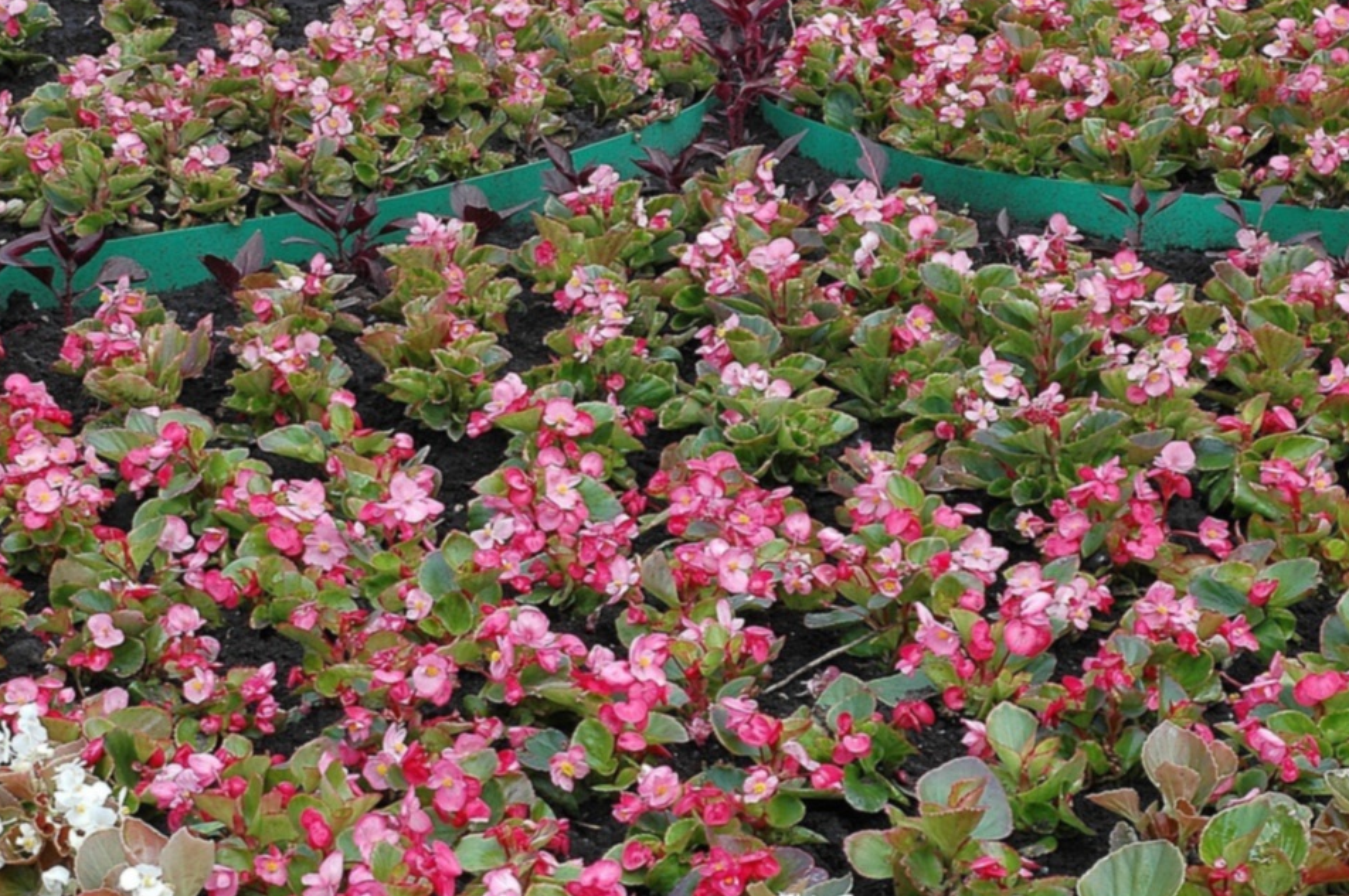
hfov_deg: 16.3
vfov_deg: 10.9
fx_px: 4717
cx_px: 767
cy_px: 350
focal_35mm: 126
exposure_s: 1/30
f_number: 18
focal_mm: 50
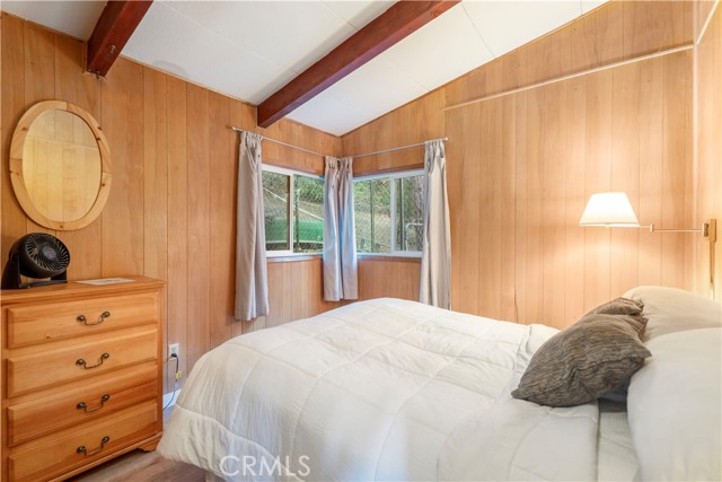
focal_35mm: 16
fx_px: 321
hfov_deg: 96.7
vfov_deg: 73.8
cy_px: 241
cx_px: 361
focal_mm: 16
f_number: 5.6
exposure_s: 1/3
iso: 500
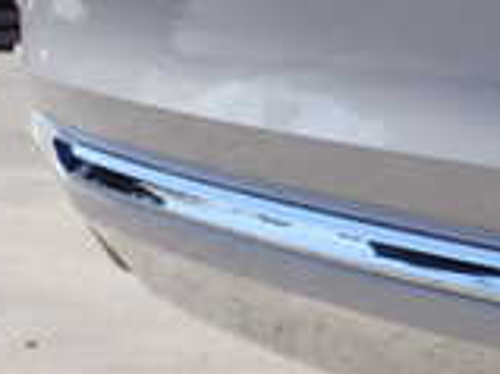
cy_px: 179
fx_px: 2237
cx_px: 899
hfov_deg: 11.8
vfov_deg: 9.6
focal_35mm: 155
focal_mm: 7.31
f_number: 4
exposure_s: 1/800
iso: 100
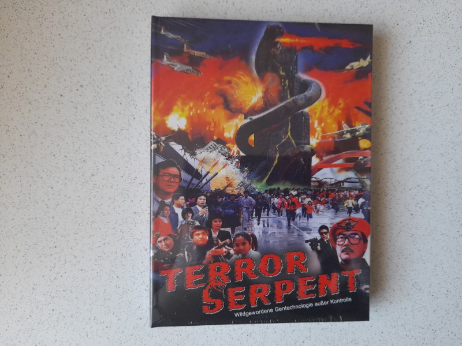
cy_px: 173
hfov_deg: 69.4
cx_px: 231
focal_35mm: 25
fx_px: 334
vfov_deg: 54.9
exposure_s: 1/50
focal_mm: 4.6
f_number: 2
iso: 250
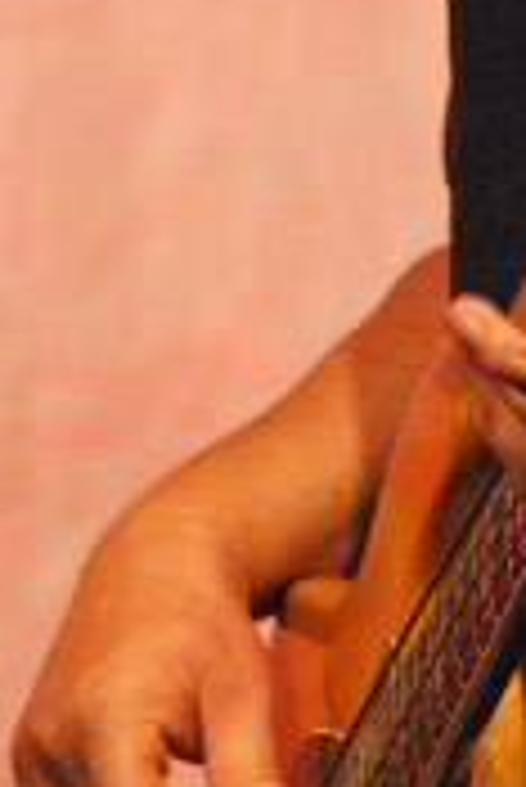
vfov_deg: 3.2
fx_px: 13901
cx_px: 647
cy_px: -126
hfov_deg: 2.2
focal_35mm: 636
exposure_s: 1/60
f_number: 5.6
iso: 1000
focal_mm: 135
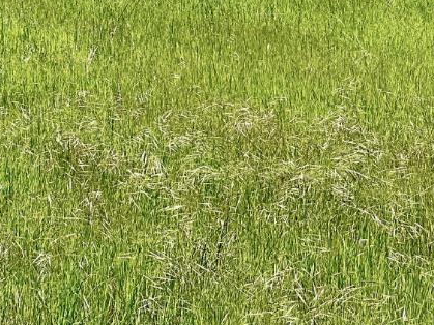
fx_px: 1078
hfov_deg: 21.9
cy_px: -189
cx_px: -5
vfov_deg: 15.6
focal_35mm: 86
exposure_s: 1/3058
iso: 80
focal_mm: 6.86
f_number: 1.78
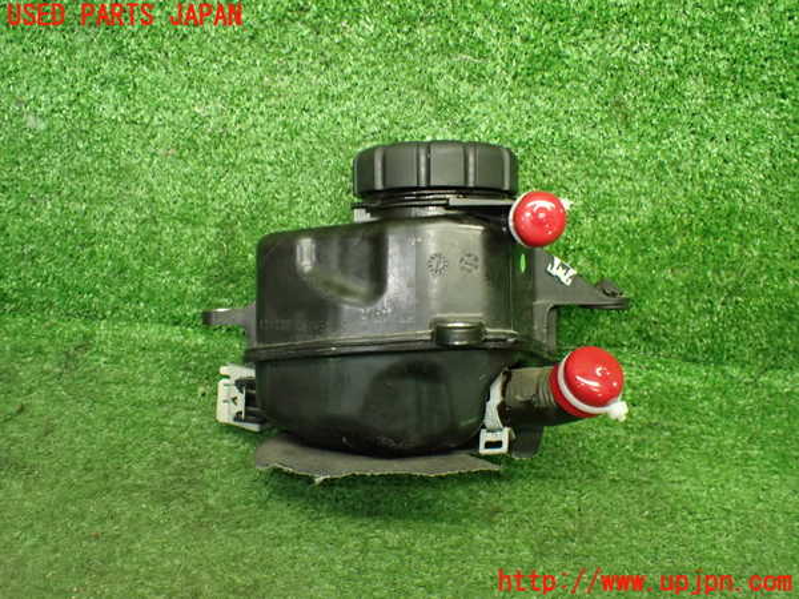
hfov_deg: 60.0
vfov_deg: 46.8
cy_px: 300
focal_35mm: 30
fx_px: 692
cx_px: 400
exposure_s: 1/125
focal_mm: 5.4
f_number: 2.3
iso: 800
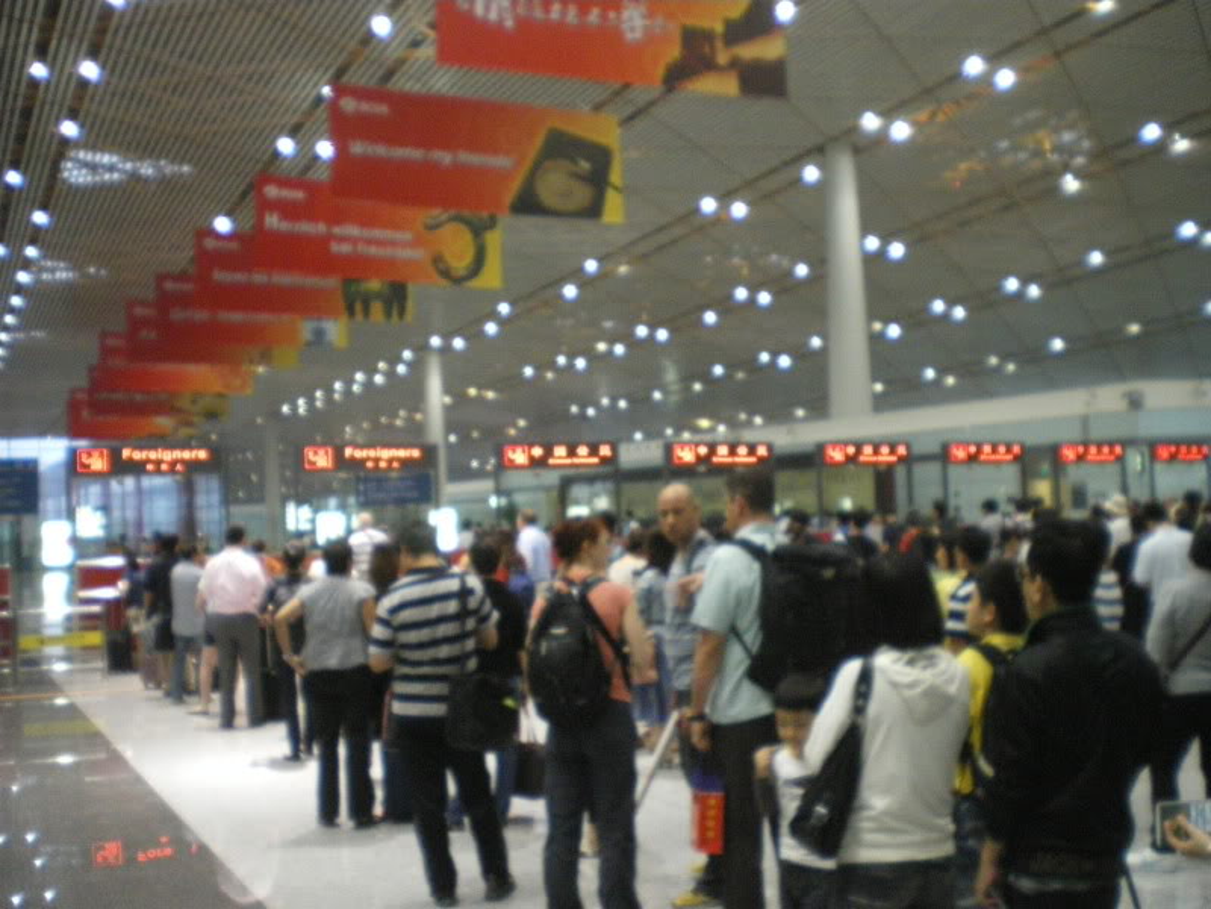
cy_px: 454
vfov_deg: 39.7
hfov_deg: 51.4
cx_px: 606
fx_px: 1259
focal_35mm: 36
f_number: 3.1
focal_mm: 6.3
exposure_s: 1/20
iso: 800
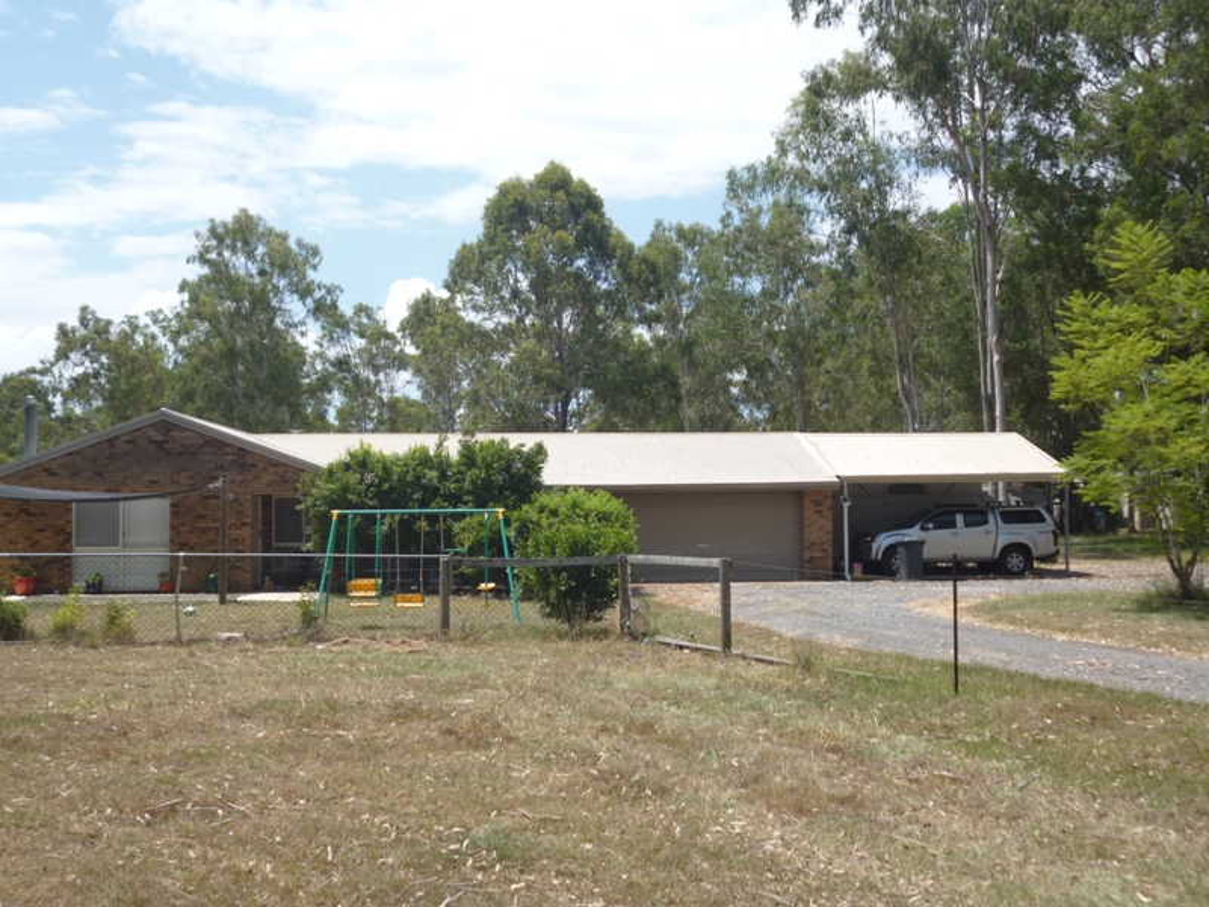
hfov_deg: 51.4
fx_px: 1257
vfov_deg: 39.7
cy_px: 454
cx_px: 604
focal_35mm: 36
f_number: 10
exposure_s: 1/125
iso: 100
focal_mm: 6.4
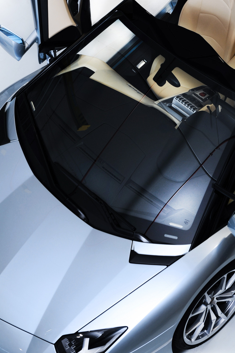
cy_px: 128
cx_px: 169
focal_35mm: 83
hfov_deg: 16.4
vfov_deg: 24.4
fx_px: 814
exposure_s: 1/125
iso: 320
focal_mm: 50
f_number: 5
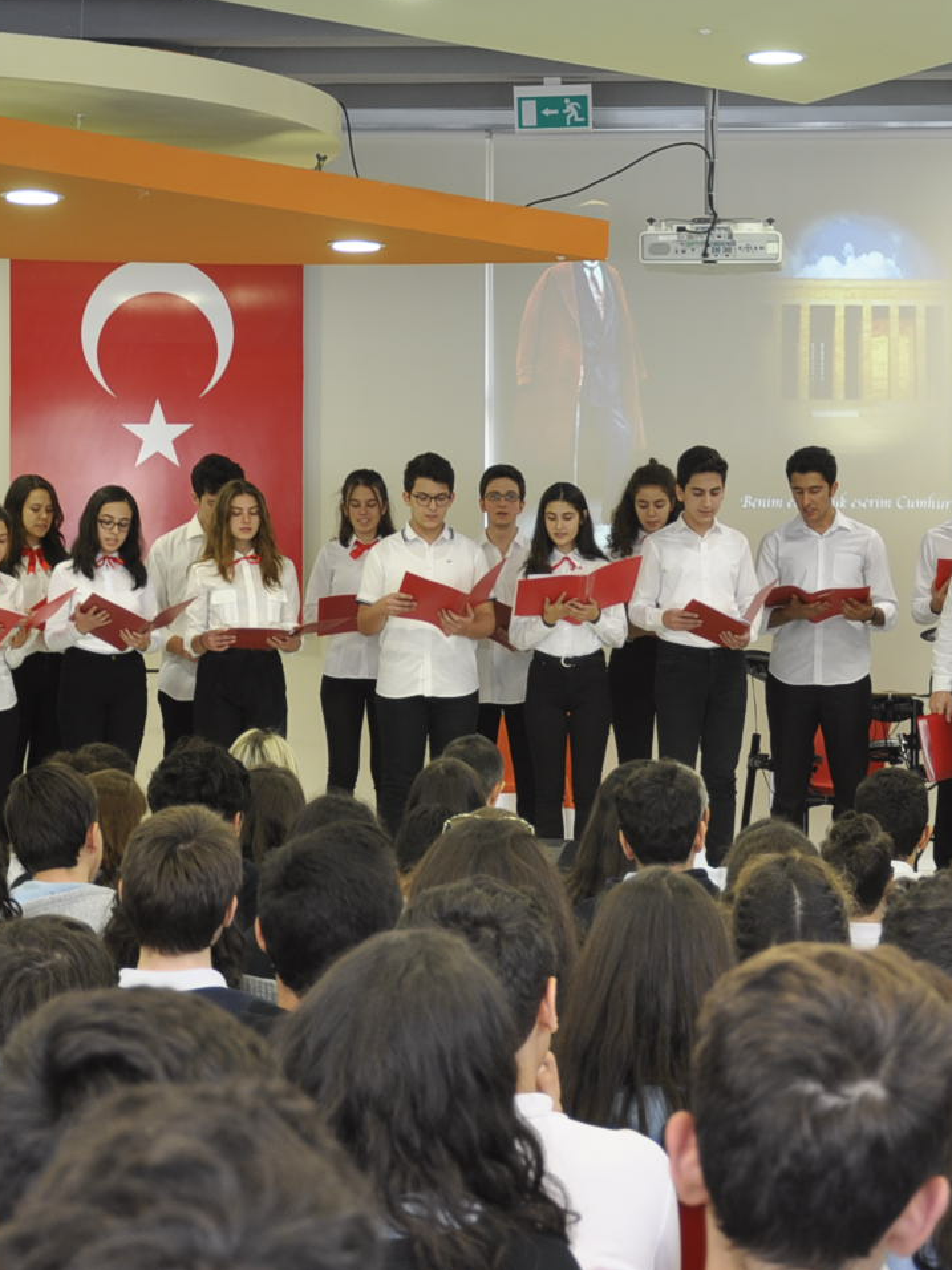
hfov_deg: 13.1
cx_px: 665
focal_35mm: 113
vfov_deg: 17.4
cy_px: 651
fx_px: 4146
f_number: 4.5
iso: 200
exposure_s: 1/13
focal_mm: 35
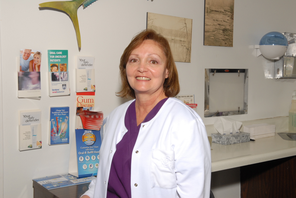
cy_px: 99
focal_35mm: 48
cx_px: 148
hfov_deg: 41.1
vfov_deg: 28.2
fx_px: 395
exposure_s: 1/100
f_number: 14
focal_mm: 32
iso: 400
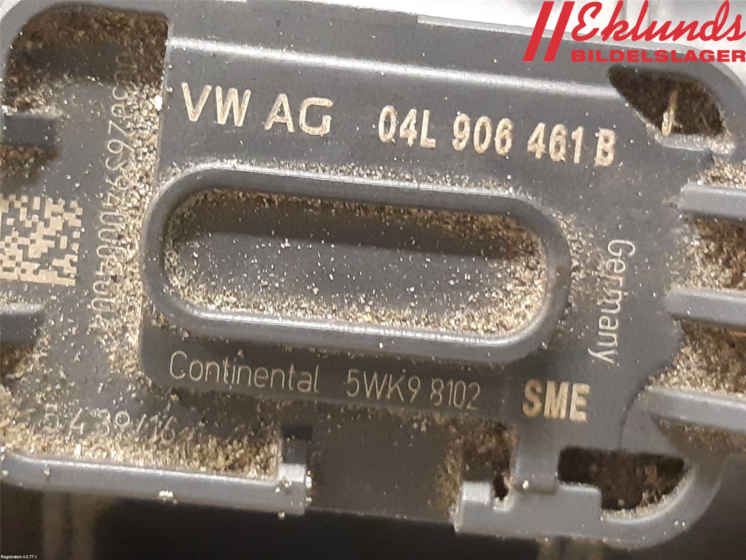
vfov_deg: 53.1
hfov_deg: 67.3
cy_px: 280
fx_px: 560
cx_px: 373
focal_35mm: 26
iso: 500
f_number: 1.7
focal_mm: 3.93
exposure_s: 1/24
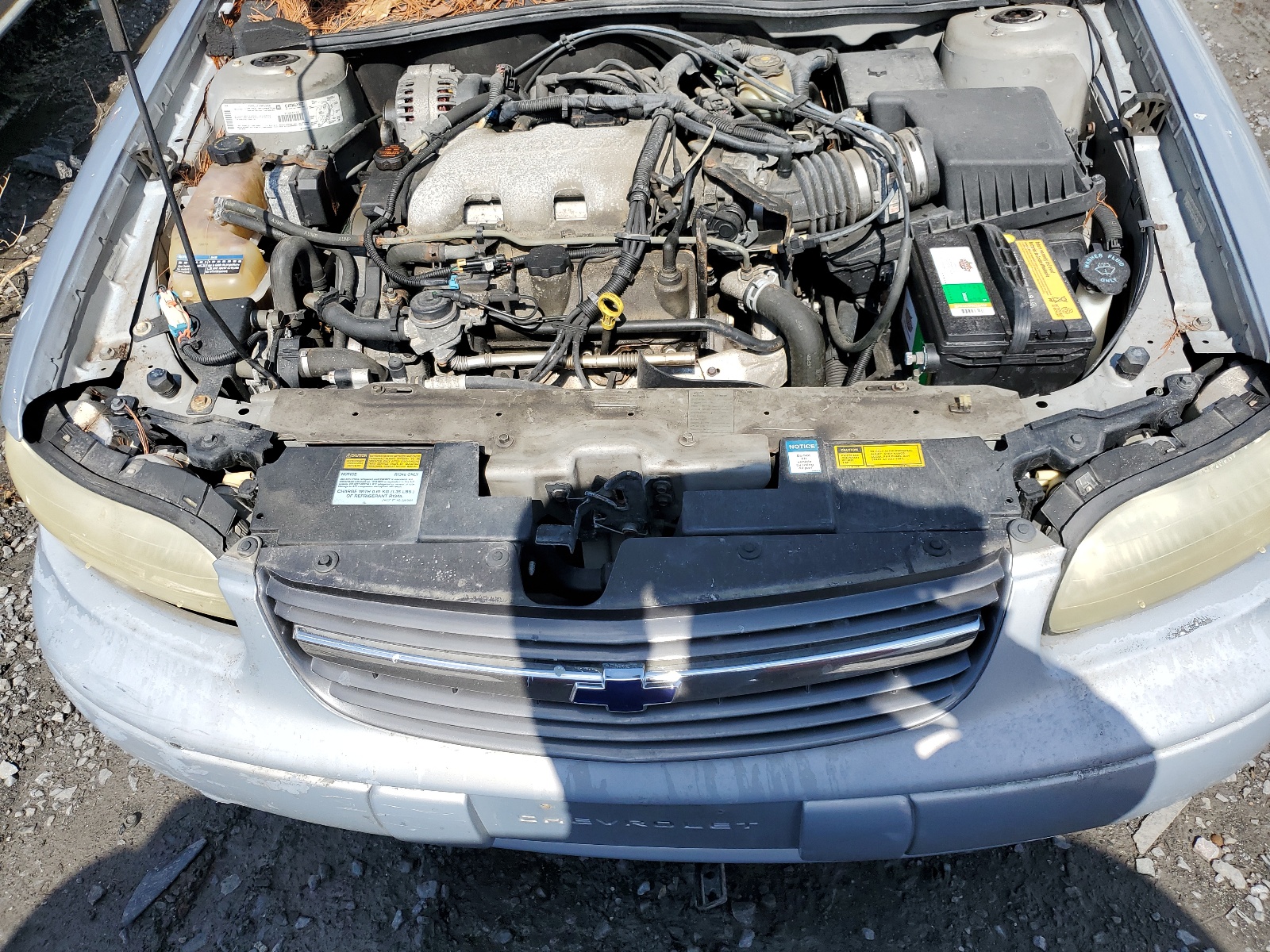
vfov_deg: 53.1
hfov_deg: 67.3
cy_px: 476
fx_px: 954
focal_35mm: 26
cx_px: 635
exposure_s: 1/2500
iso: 50
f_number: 1.5
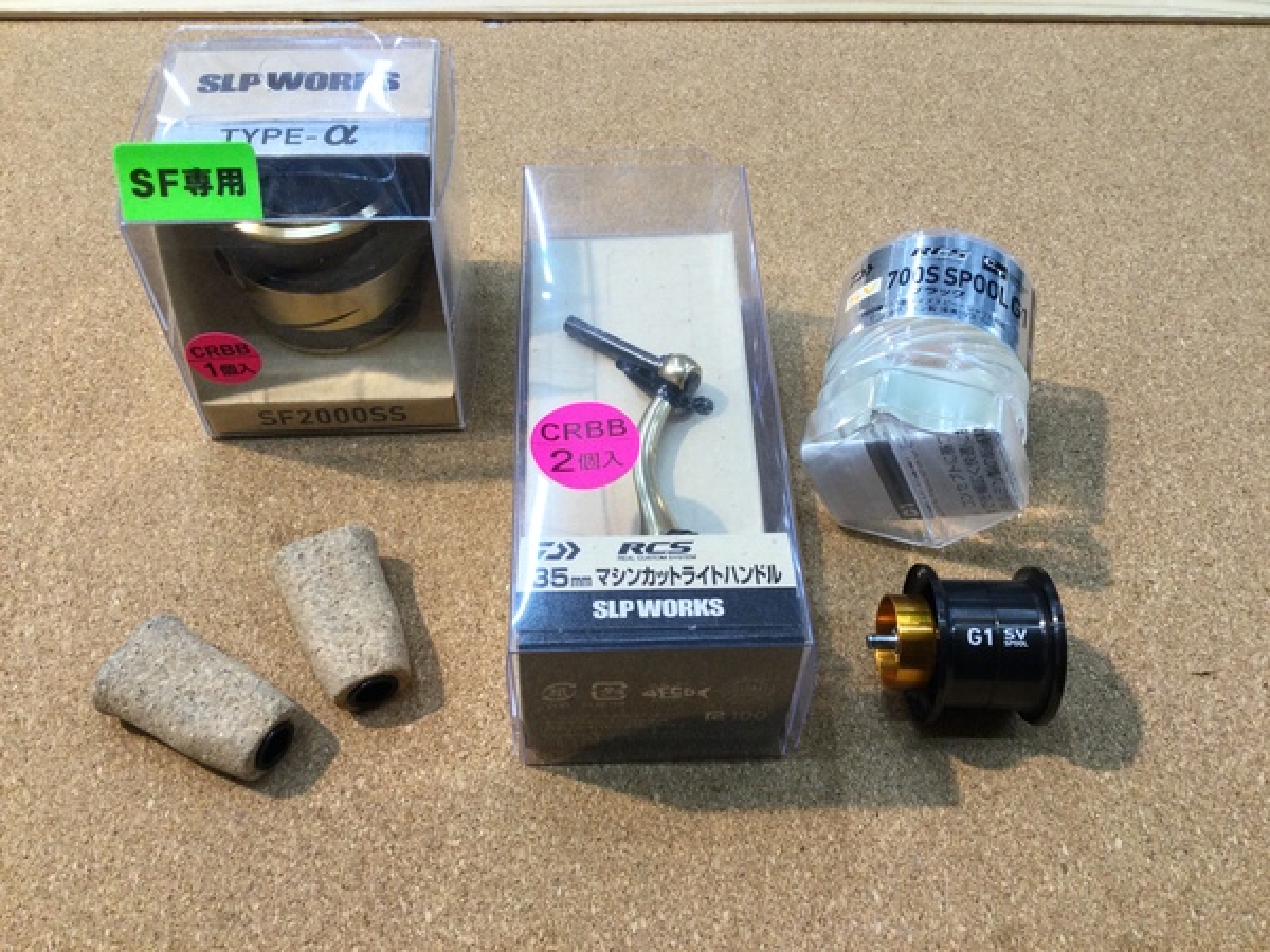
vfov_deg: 45.4
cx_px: 635
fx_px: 1137
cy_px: 476
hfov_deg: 58.4
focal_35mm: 31
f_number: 2.4
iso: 25
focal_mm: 3.3
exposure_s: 1/30
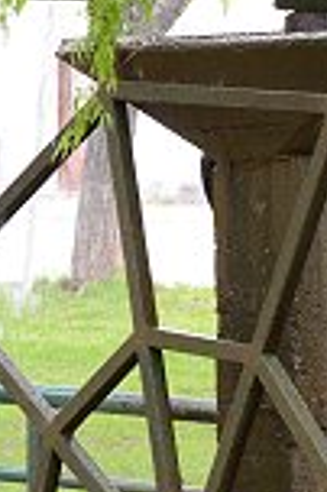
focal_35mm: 307
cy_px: 484
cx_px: 202
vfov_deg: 6.7
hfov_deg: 4.5
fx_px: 4192
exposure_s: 1/60
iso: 400
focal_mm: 70
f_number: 8
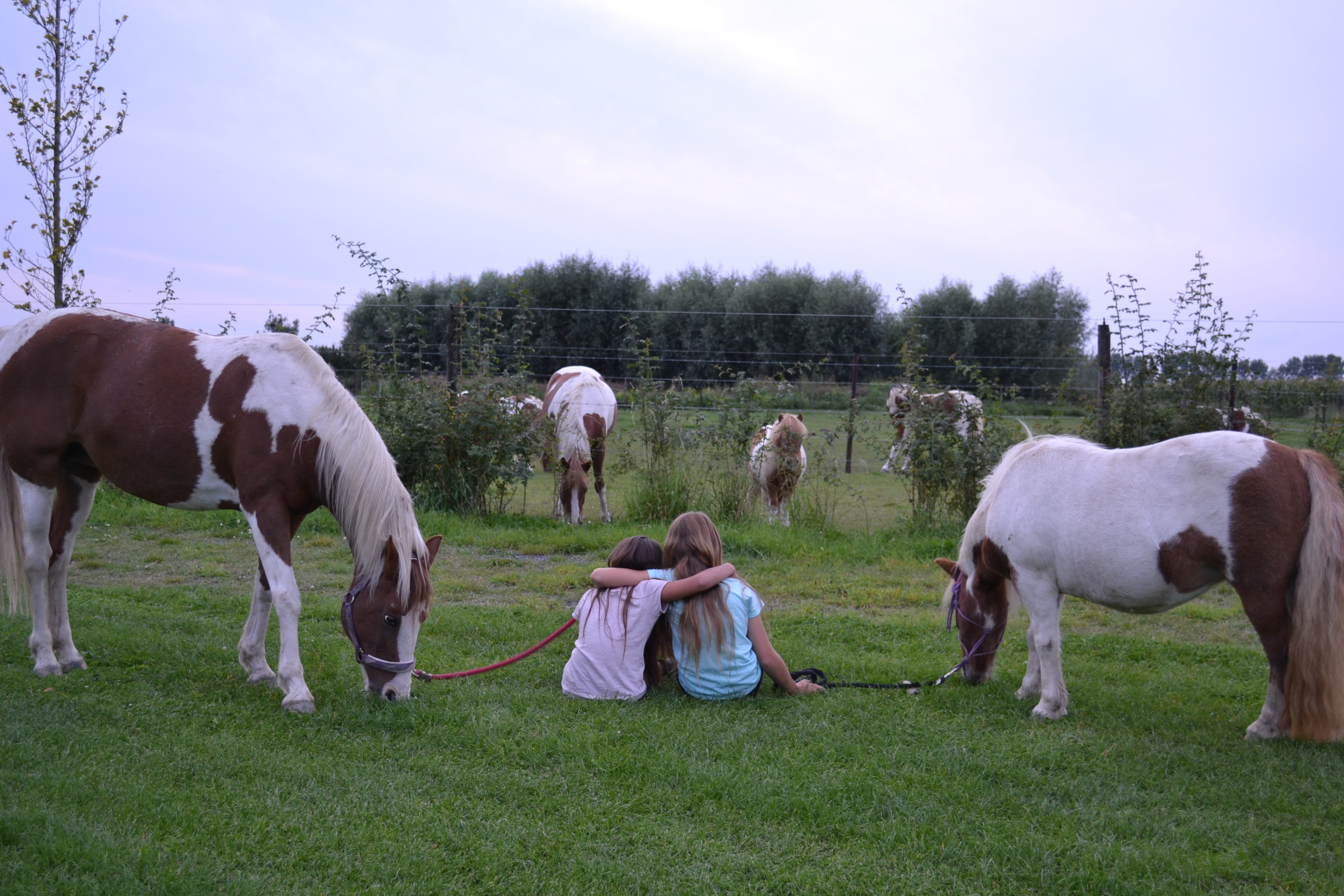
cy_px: 448
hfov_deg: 43.6
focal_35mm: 45
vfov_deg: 29.9
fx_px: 1680
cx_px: 672
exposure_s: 1/100
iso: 400
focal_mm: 30
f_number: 4.5
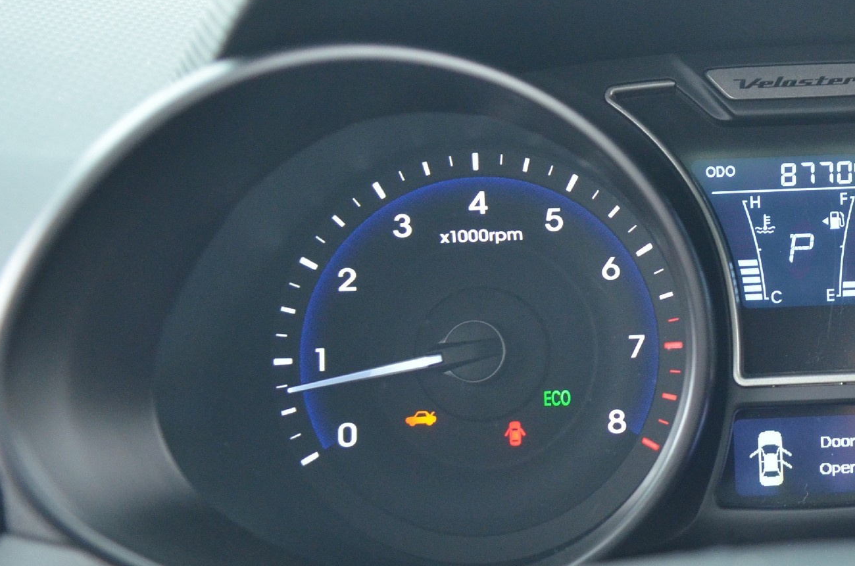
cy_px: 195
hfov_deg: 26.0
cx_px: 808
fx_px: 1778
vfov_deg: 18.1
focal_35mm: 75
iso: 1600
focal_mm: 26
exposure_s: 1/80
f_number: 2.8
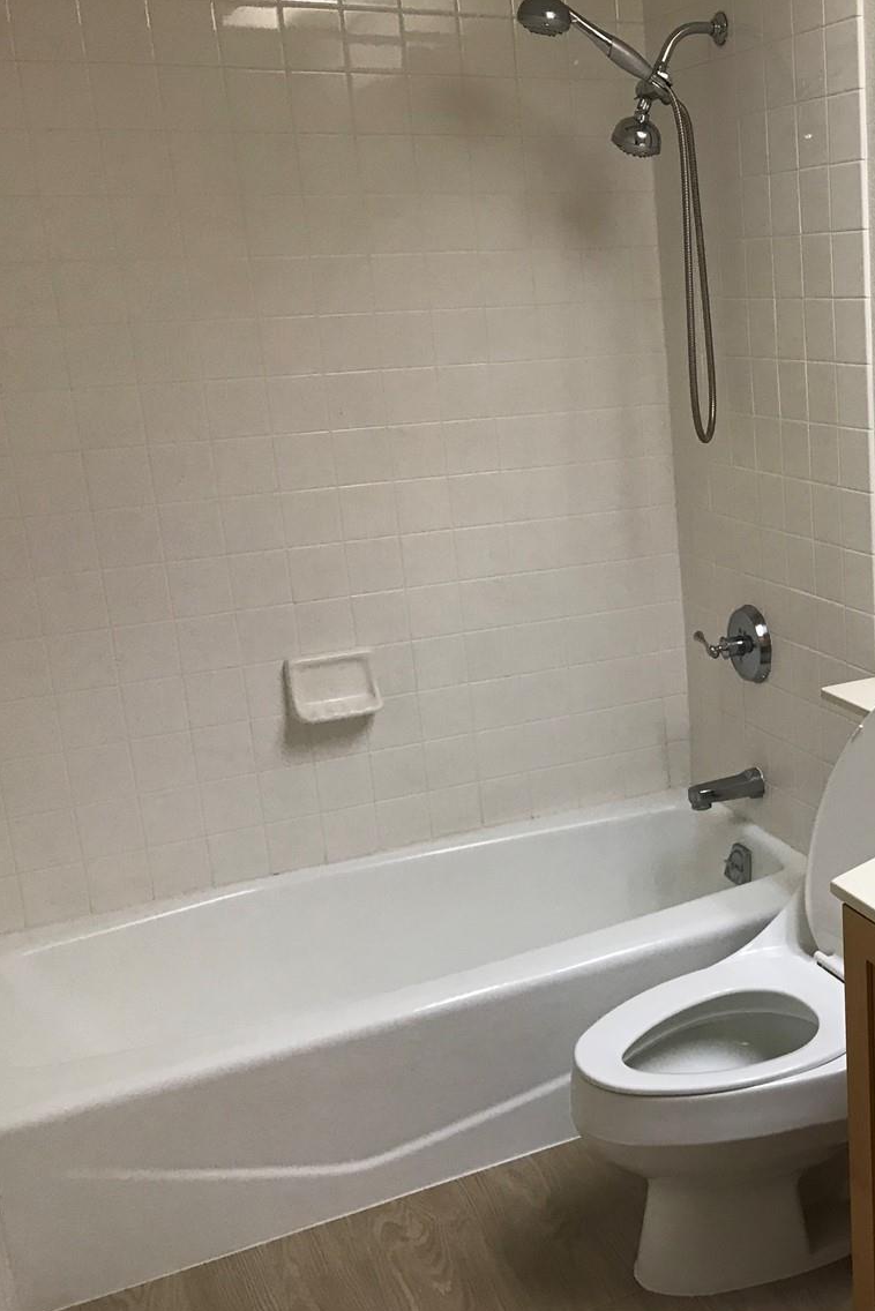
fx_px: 1494
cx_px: 828
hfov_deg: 30.8
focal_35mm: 41
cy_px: 669
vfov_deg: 47.4
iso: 32
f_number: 1.8
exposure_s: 1/30
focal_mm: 3.99
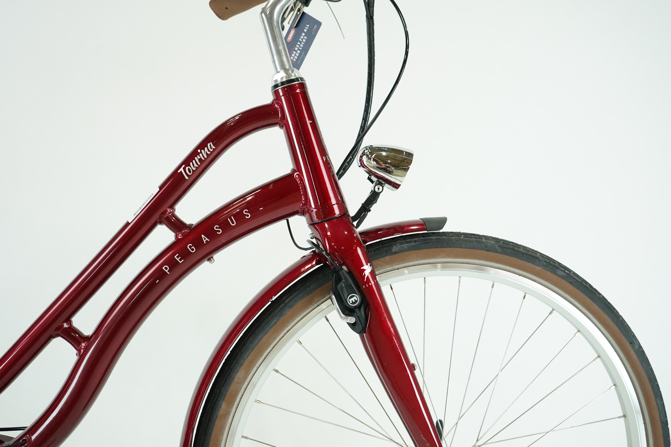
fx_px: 578
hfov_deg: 60.3
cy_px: 224
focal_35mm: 31
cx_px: 336
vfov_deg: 42.3
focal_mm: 31
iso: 2500
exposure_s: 1/200
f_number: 6.3
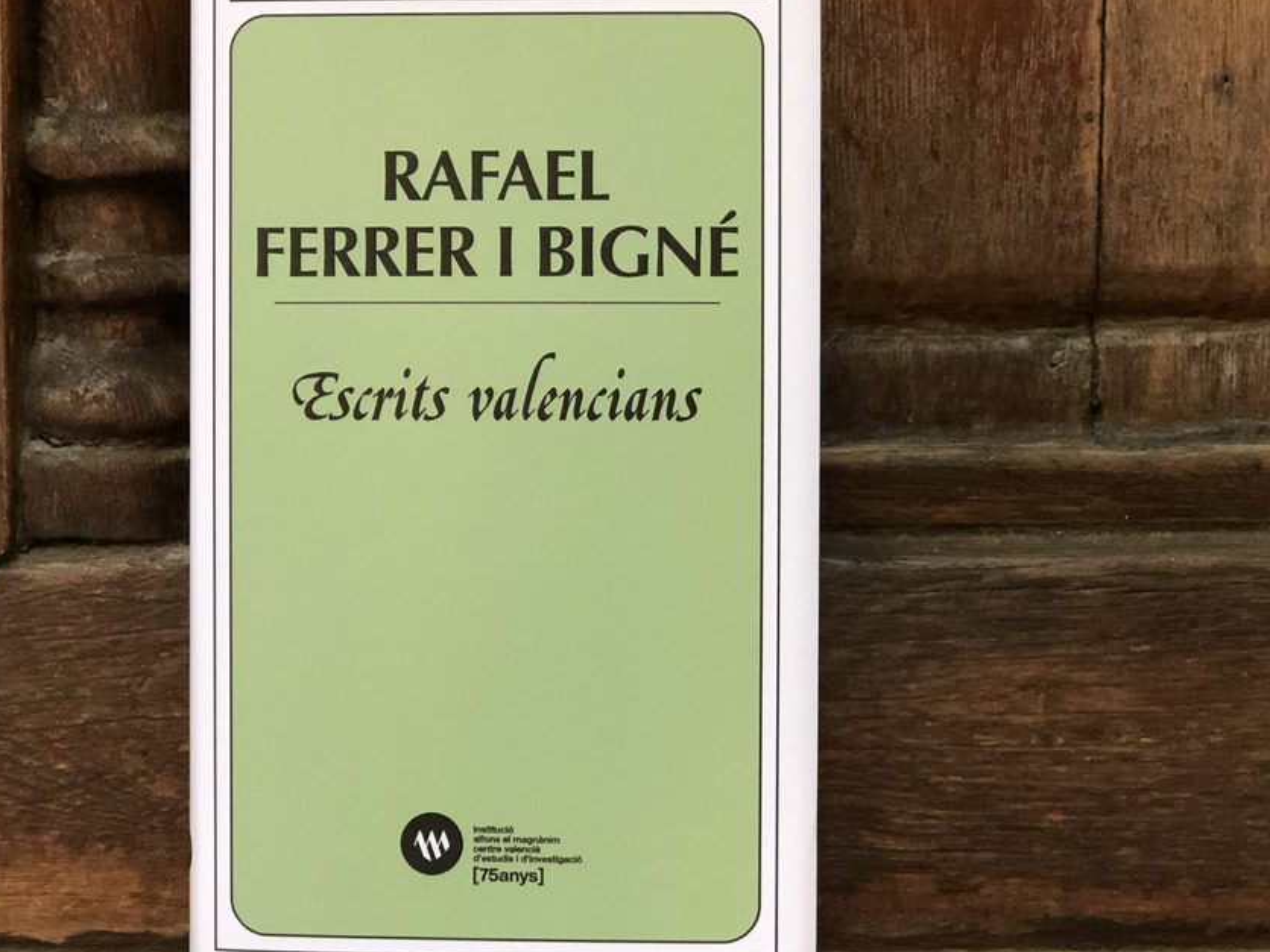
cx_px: 518
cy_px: 416
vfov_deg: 20.4
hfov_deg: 27.0
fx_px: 2642
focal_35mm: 72
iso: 400
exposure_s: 1/30
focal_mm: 6.6
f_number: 2.8
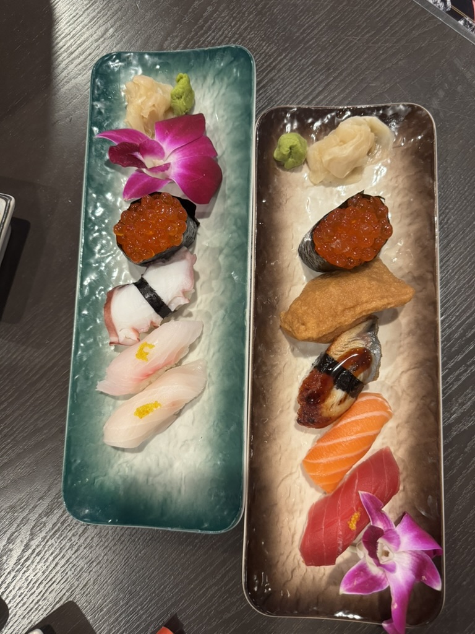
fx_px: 439
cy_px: 317
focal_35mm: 24
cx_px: 238
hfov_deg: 56.8
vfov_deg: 71.6
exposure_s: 1/60
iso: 640
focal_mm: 6.76
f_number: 1.78
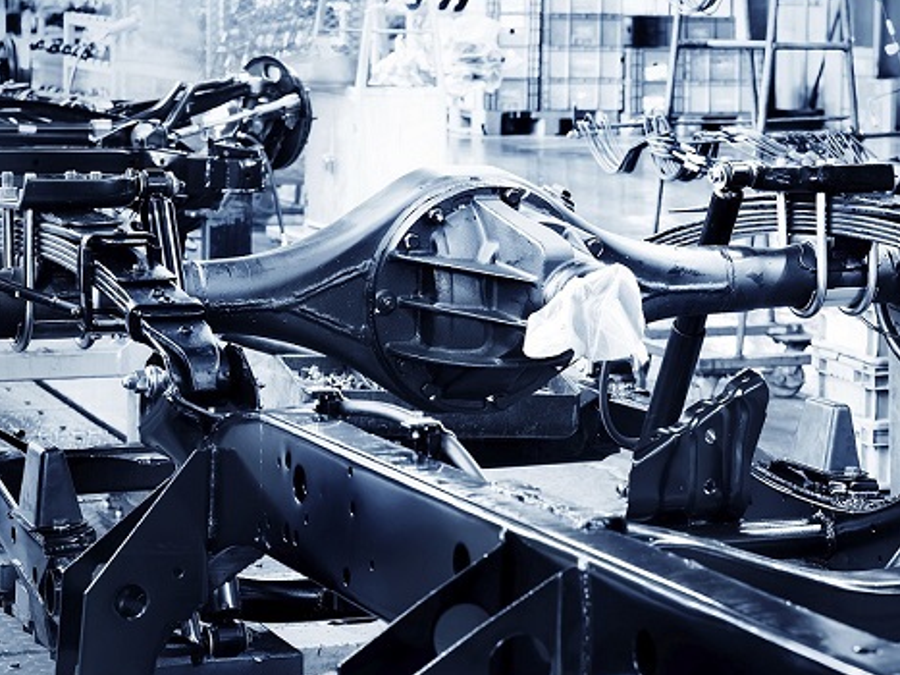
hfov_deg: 19.5
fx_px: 2625
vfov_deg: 14.6
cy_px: 435
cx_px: 480
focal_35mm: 101
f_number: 11
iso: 100
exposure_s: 4
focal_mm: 70
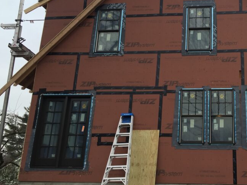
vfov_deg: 31.4
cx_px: 195
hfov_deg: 39.7
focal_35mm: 46
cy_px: 75
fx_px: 328
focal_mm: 4.15
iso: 40
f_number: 2.2
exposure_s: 1/120
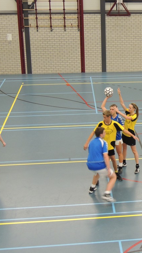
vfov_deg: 30.6
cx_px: 150
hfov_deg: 17.0
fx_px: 462
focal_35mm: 69
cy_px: 126
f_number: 3.5
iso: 400
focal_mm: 8.3
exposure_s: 1/30
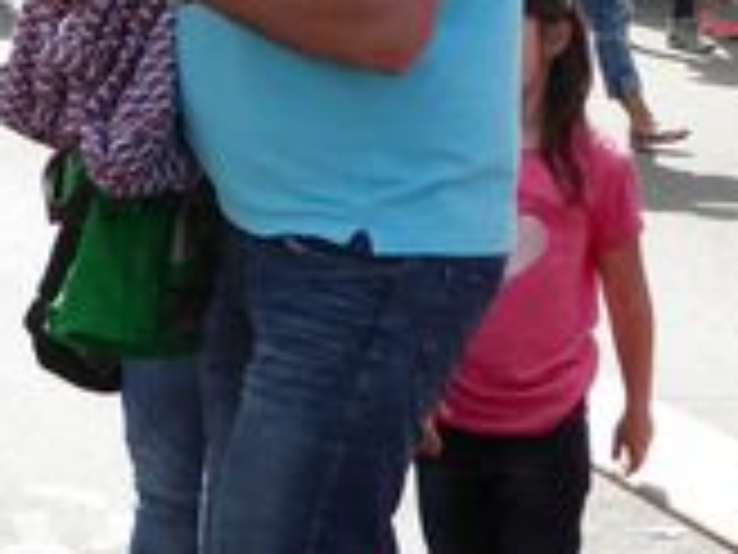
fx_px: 5394
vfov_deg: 5.9
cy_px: -32
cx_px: -22
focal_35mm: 253
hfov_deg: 7.8
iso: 100
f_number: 4.3
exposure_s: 1/400
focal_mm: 10.9
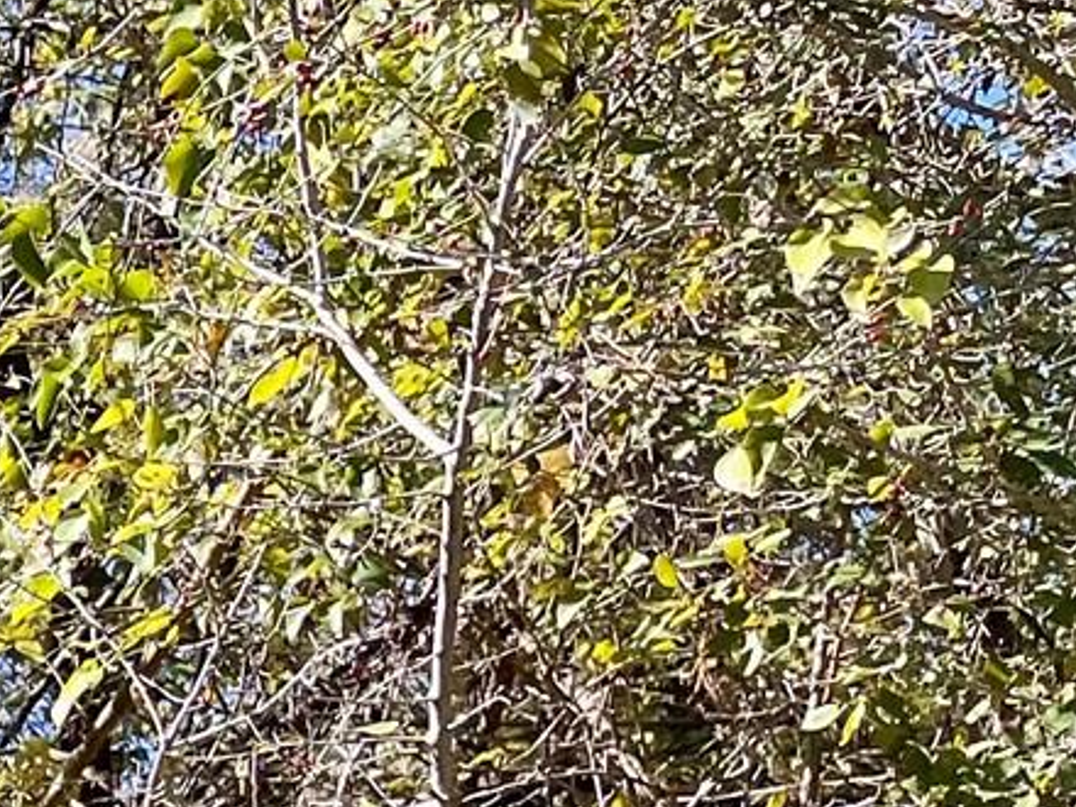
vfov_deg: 11.1
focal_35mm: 121
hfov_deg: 13.4
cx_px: -1247
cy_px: 1604
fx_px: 3761
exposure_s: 1/787
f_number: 1.6
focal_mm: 5.1
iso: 50
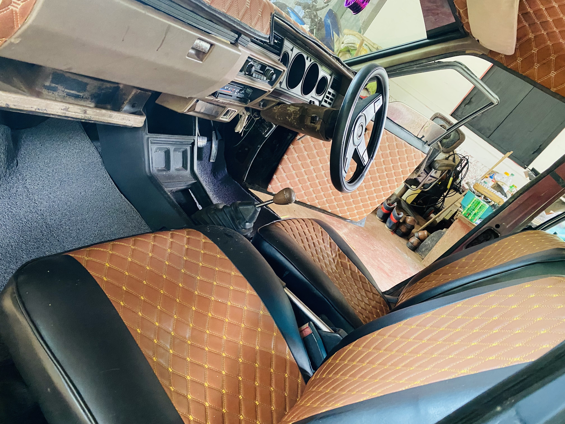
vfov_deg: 53.1
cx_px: 282
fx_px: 424
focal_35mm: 26
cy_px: 212
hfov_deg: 67.3
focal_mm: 4.25
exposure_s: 1/47
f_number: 1.8
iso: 500
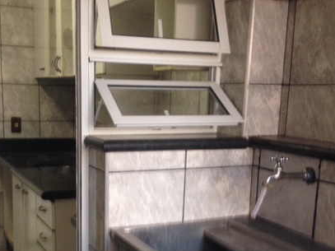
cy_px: 197
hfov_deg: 34.8
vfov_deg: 26.1
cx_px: 137
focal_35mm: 55
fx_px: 532
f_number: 2.4
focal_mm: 4.28
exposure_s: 1/20
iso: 80
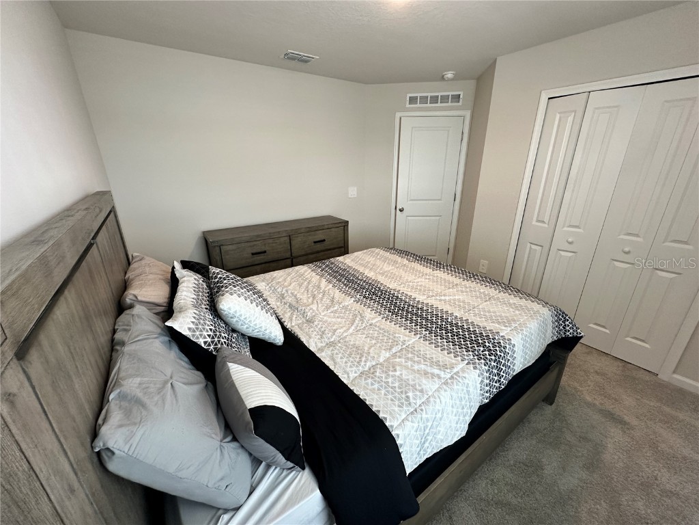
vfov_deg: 85.7
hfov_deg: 102.1
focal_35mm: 14
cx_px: 350
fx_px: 283
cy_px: 262
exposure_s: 1/120
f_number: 2.2
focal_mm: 2.22
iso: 200
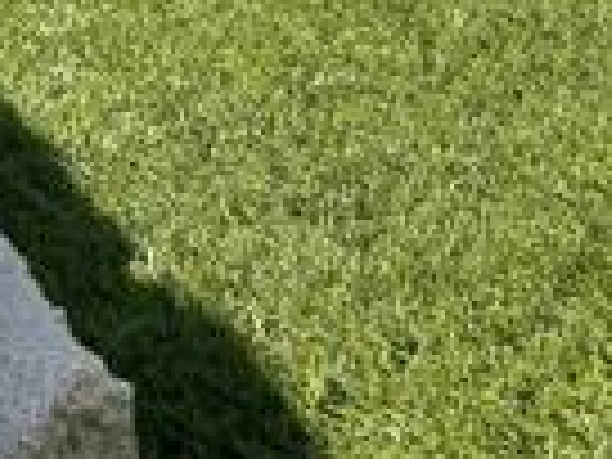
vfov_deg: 11.6
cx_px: 1274
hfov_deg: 13.5
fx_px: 2157
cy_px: -238
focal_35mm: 122
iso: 32
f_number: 1.6
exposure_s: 1/2049
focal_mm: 5.1
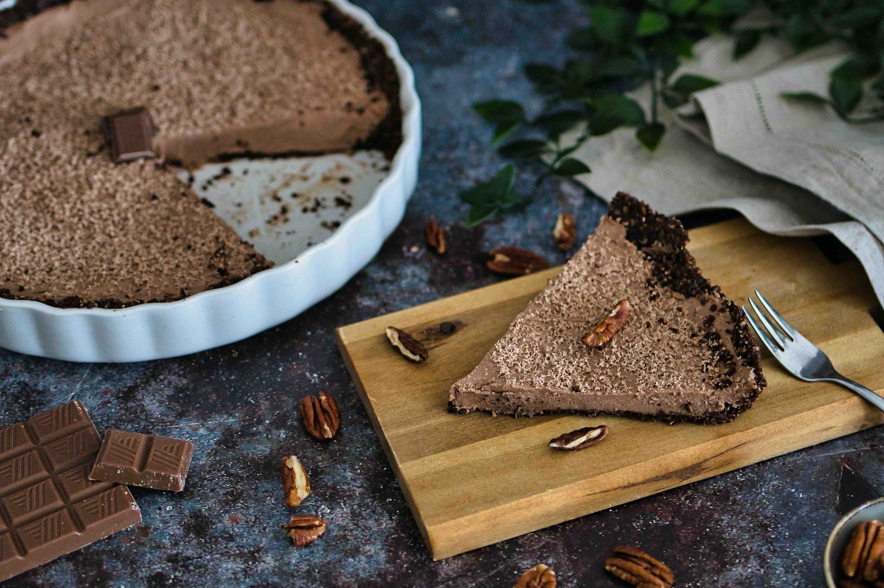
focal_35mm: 70
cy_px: 294
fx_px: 1718
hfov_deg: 28.9
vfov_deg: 19.4
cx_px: 442
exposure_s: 1/80
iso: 1100
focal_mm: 35
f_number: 1.8
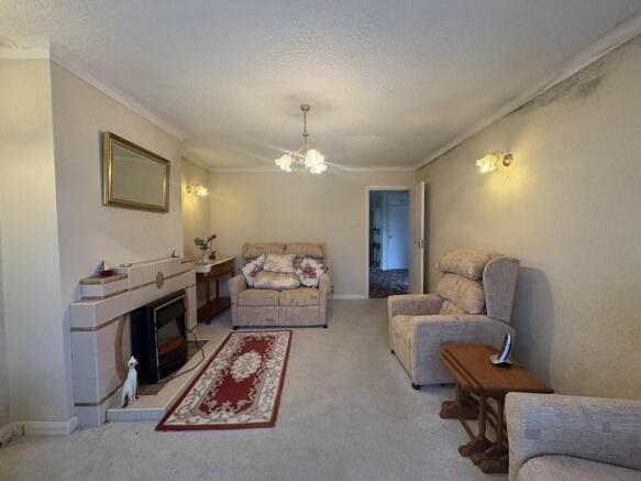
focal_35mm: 14
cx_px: 320
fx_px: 259
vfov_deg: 85.7
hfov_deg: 102.1
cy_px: 240
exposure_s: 1/50
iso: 320
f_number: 2.2
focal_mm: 2.22
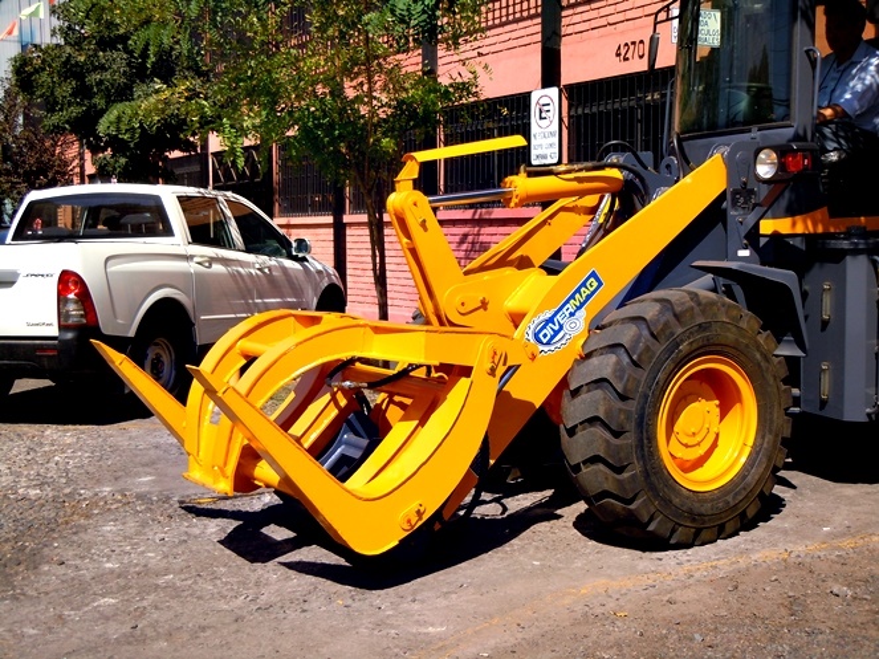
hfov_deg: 42.1
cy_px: 330
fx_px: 1142
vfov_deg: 32.2
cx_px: 440
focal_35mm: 45
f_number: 7.6
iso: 100
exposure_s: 1/250
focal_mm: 8.1
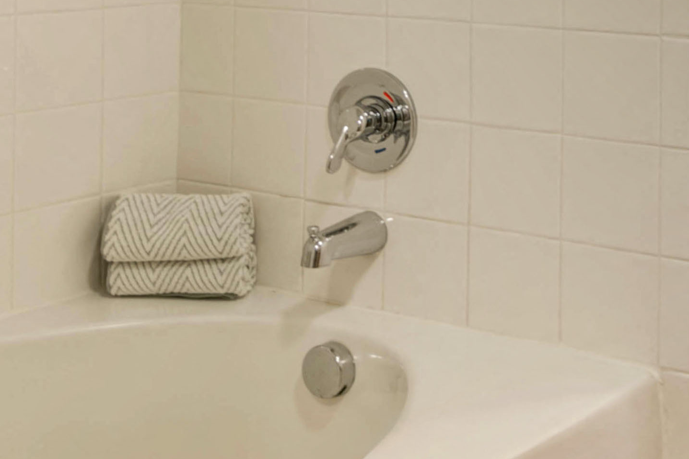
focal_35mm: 67
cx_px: 825
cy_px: -122
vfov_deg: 19.0
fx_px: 1282
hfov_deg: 26.7
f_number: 5.6
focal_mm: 16
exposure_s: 1/13
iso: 100
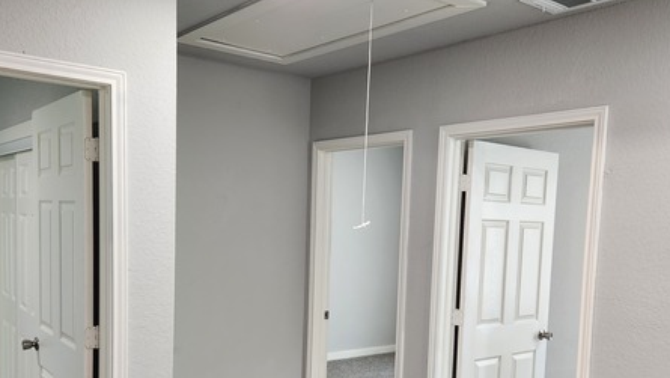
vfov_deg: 32.3
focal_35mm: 36
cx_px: 325
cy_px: 283
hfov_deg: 55.3
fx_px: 640
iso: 320
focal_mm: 5.4
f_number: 1.8
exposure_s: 1/120
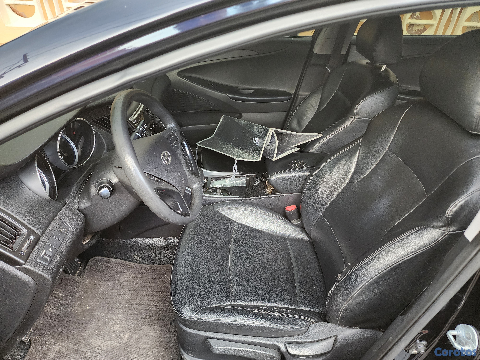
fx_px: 319
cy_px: 180
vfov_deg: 58.9
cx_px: 240
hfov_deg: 73.9
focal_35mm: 23
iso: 250
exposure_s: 1/120
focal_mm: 6.4
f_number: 1.8
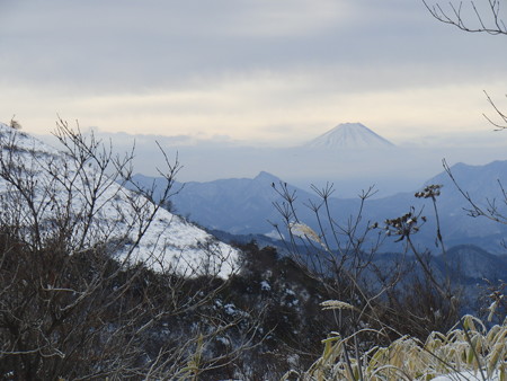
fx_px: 1583
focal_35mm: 108
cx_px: 254
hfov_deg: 18.2
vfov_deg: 13.7
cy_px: 190
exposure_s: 1/800
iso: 100
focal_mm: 18.8
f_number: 5
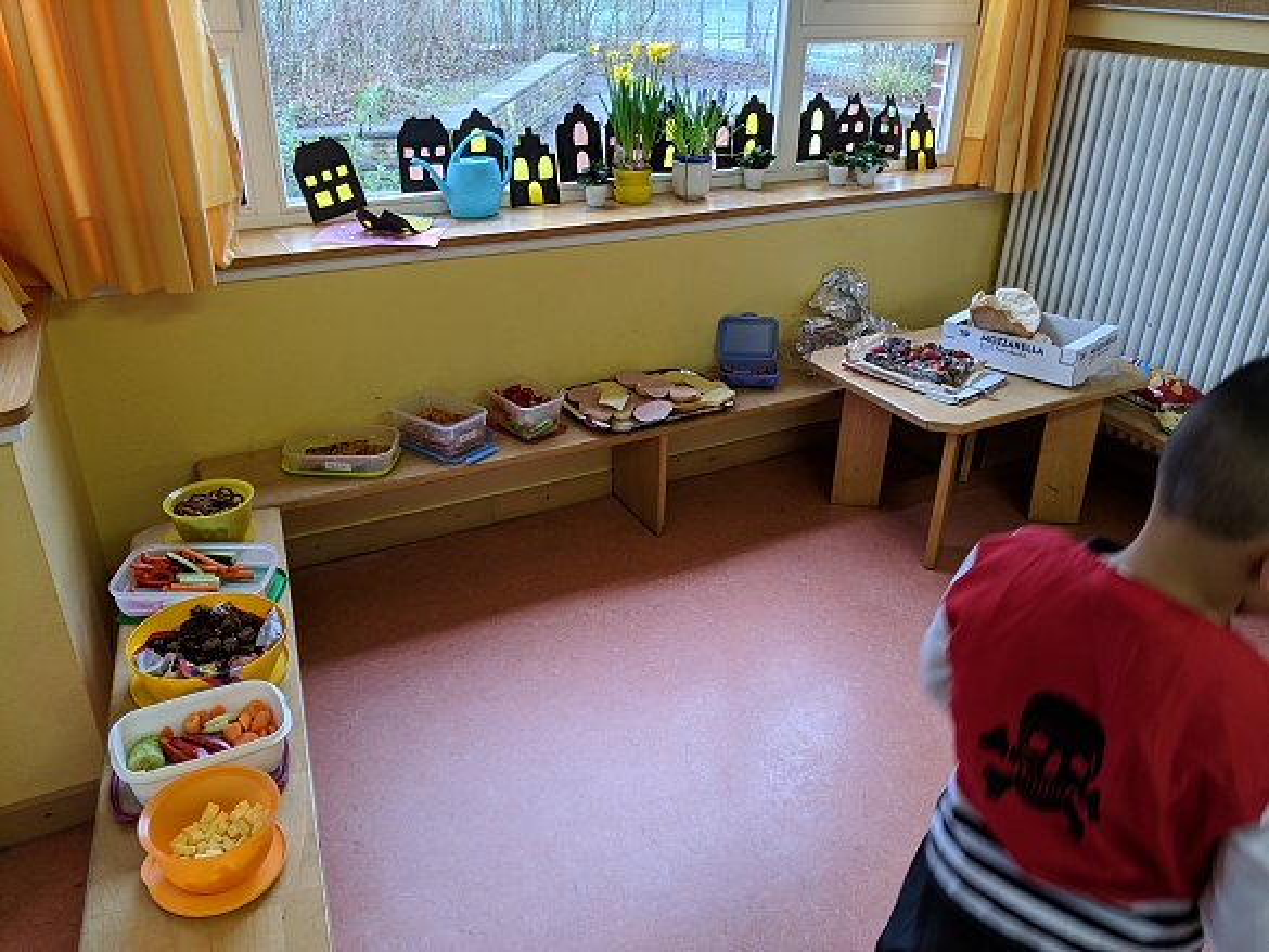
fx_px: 990
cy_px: 476
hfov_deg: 65.3
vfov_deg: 51.4
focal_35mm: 27
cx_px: 634
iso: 60
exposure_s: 1/25
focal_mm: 4.44
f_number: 1.8
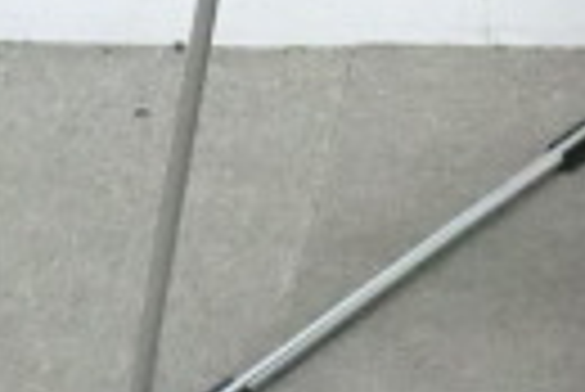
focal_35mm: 230
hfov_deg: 8.8
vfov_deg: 5.9
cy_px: -171
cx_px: 738
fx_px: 3742
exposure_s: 1/40
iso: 800
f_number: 4.3
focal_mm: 8.2
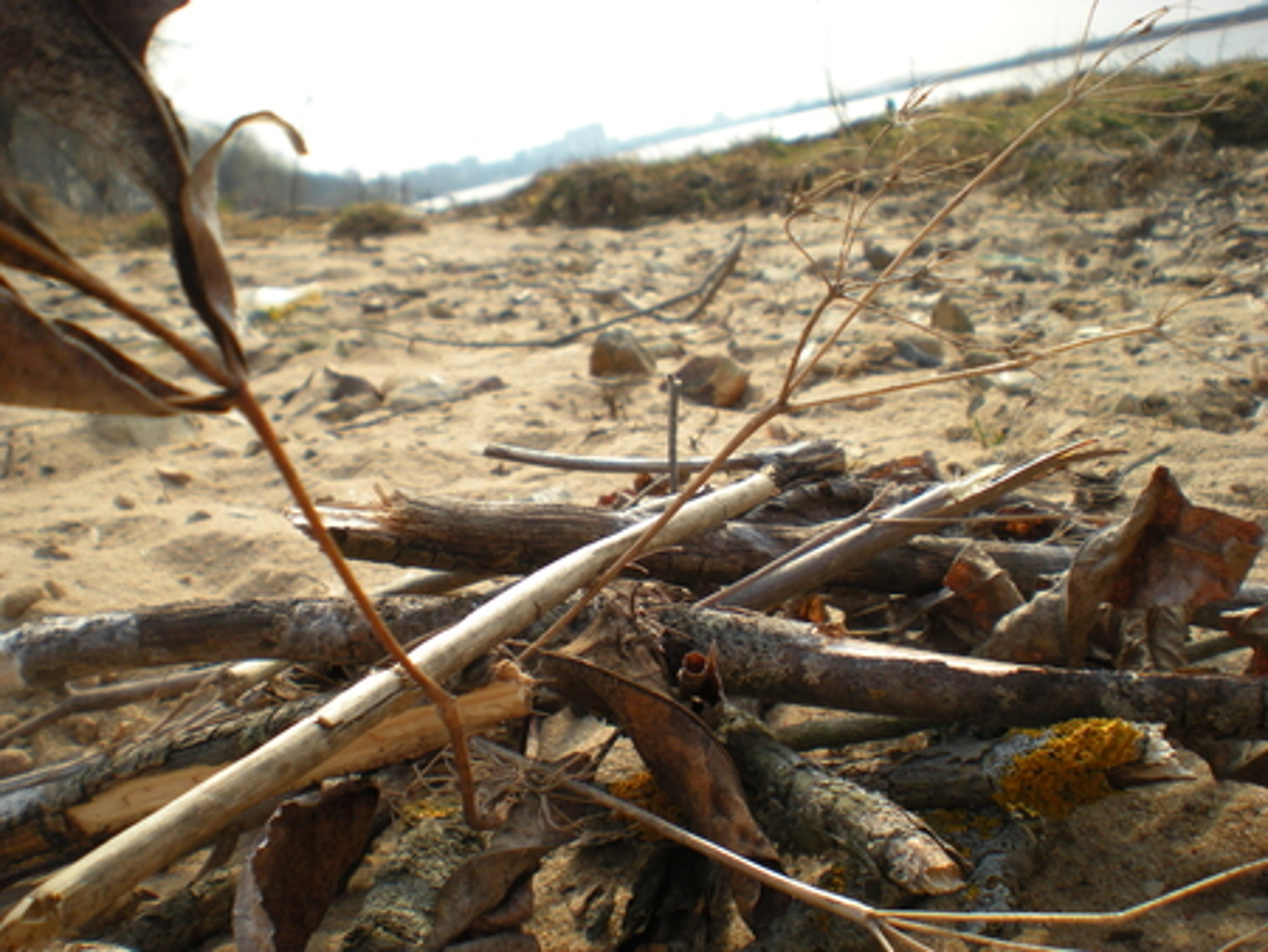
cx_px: 634
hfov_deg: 49.0
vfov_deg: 37.8
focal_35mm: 38
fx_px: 1393
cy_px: 476
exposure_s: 1/227
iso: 64
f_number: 4.6
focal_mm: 6.3
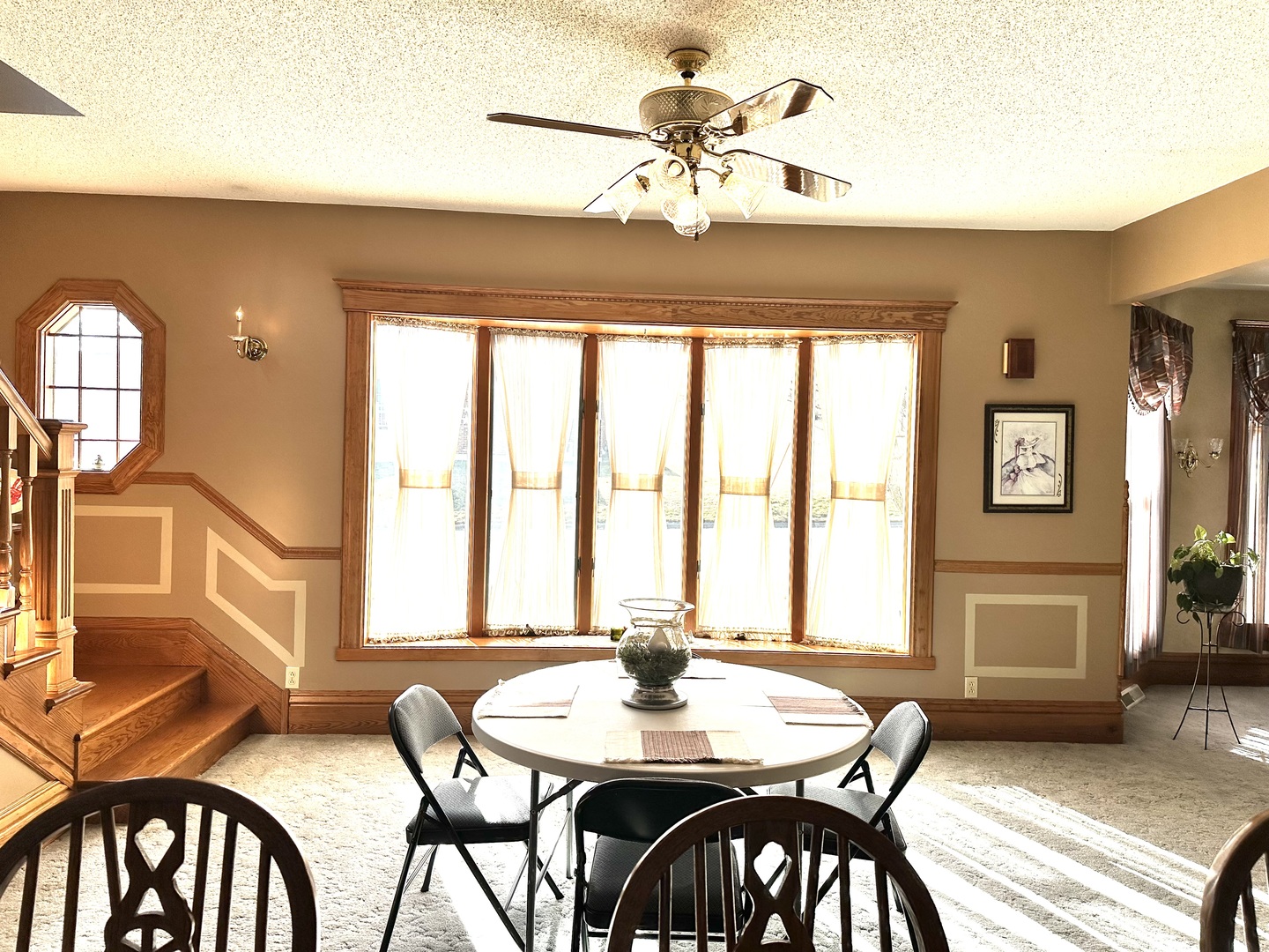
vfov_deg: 56.8
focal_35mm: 24
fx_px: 880
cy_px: 476
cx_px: 634
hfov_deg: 71.6
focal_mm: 6.86
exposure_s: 1/952
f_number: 1.78
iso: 80
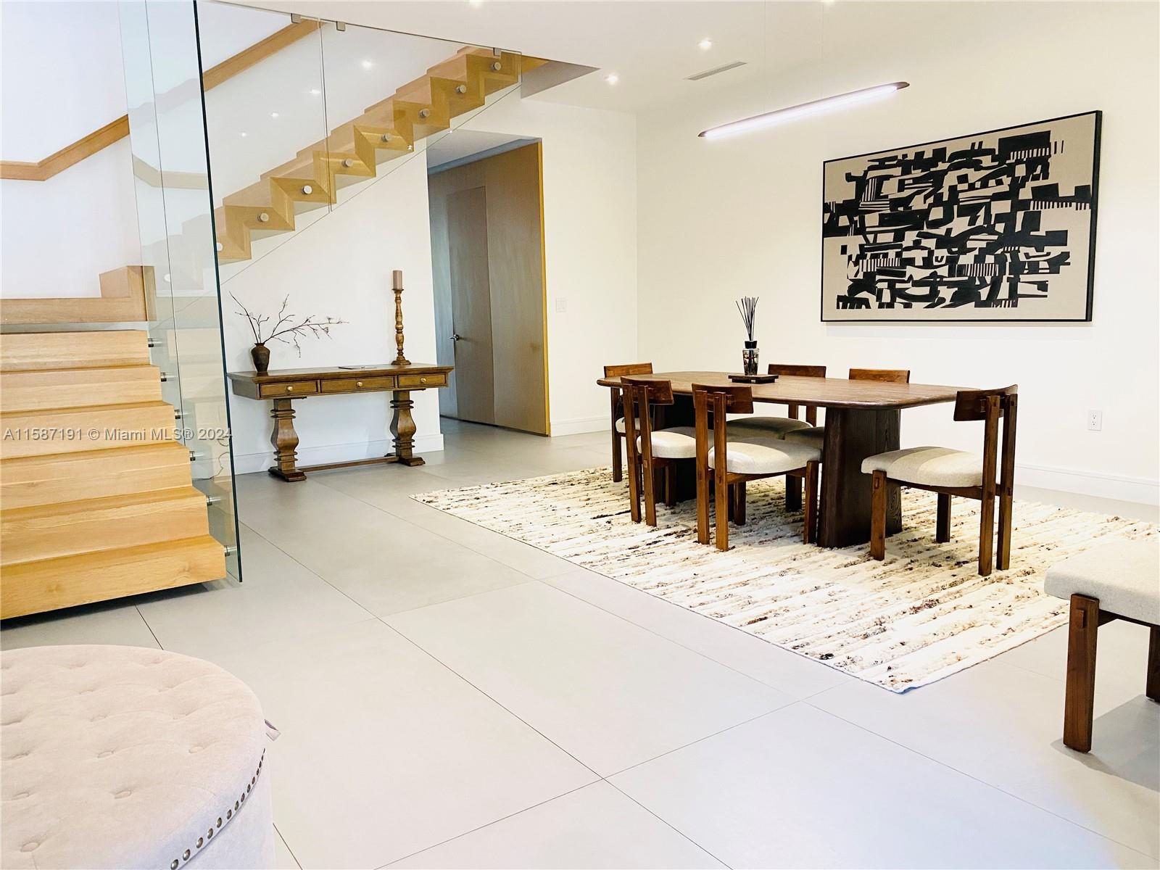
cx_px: 580
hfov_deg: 67.3
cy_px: 435
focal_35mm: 26
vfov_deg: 53.1
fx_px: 871
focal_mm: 4.25
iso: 200
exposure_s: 1/60
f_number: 1.8
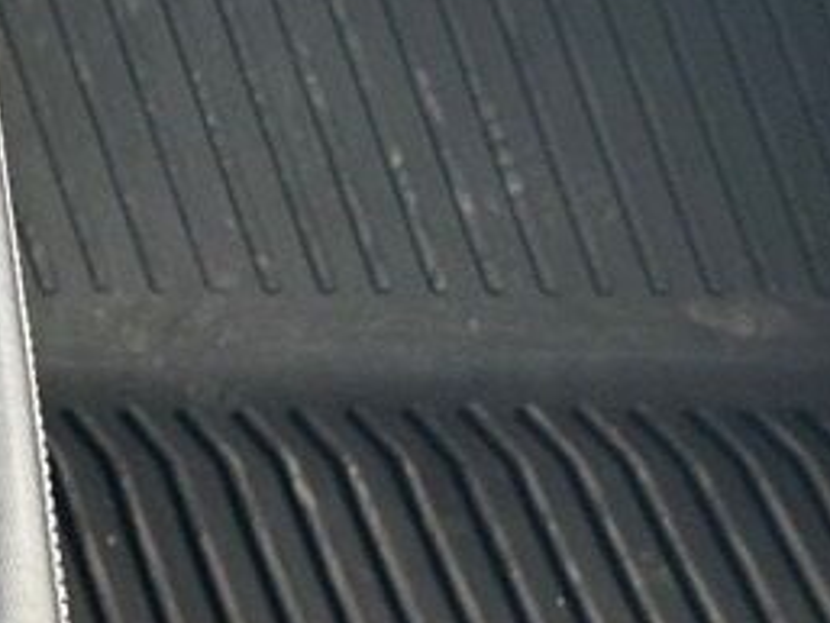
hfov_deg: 9.9
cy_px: 13
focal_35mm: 191
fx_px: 4582
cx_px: -597
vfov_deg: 7.7
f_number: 1.78
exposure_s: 1/67
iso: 100
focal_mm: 6.76
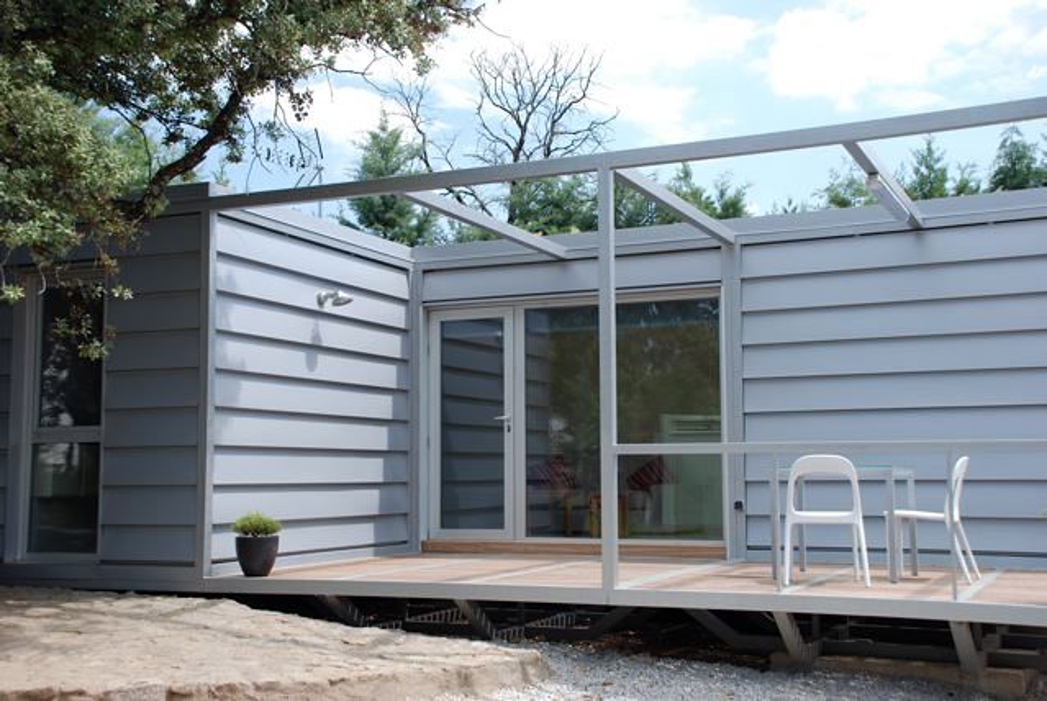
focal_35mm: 46
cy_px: 350
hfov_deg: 42.3
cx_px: 524
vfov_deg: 29.0
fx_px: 1354
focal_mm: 31
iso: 100
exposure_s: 1/200
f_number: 7.1
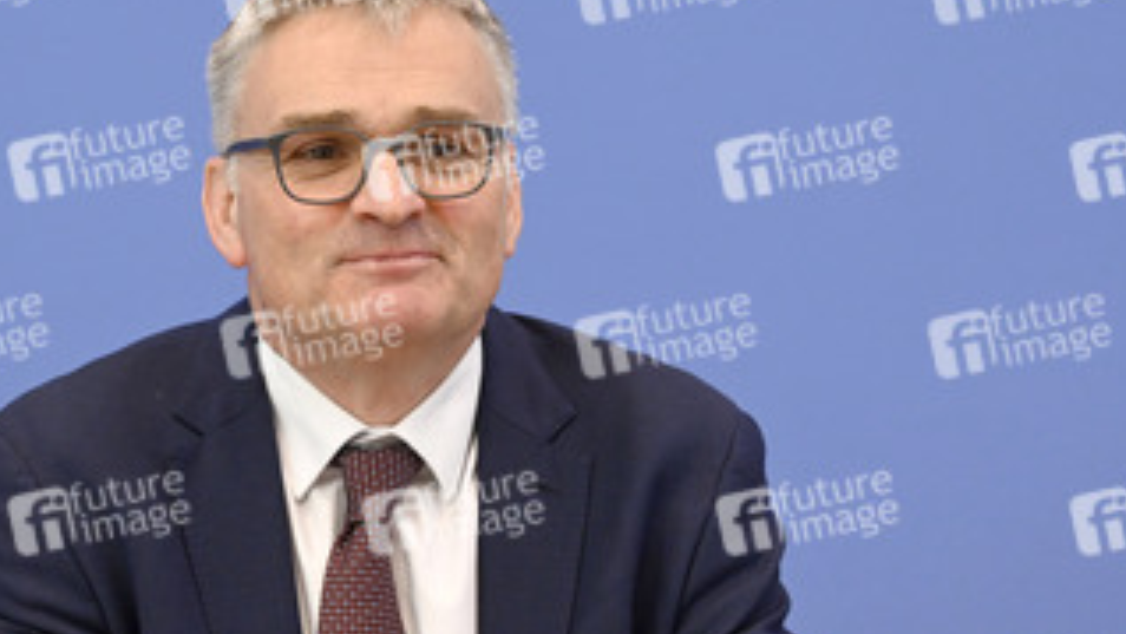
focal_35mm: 141
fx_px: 4211
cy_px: 425
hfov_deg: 15.2
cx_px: 359
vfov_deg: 8.6
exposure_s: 1/400
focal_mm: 95
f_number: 7.1
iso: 3200
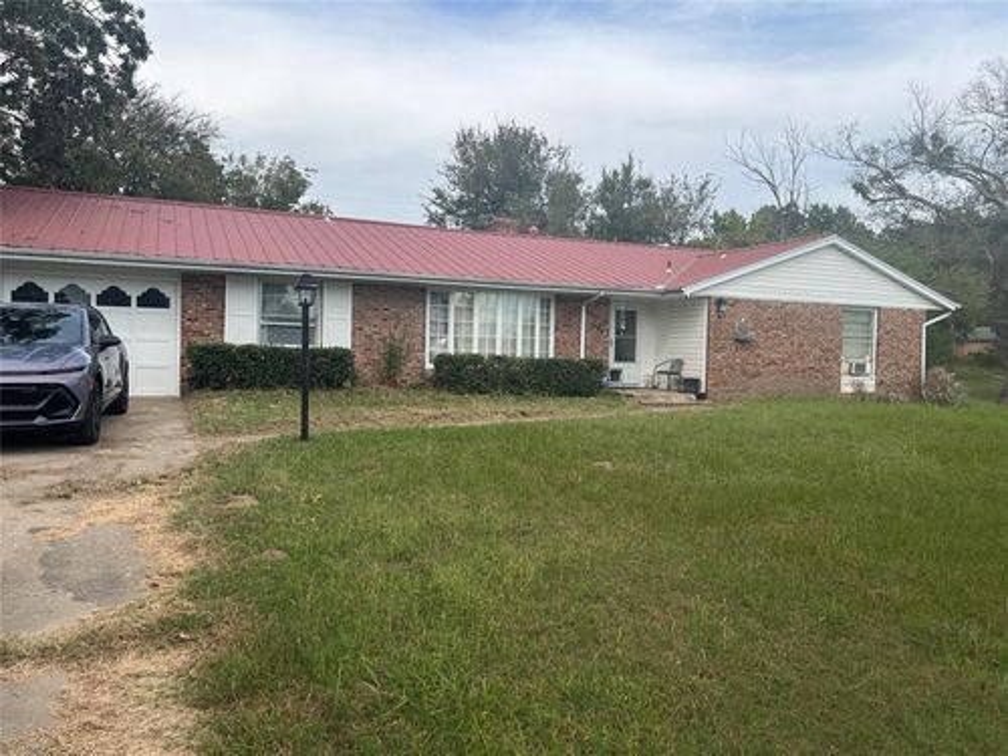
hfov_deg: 67.3
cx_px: 504
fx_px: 757
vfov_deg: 53.1
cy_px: 378
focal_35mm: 26
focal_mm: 5.7
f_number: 1.5
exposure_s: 1/2045
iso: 50
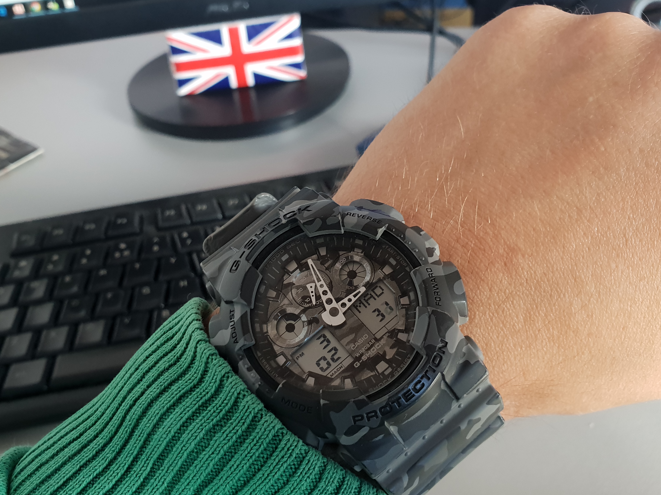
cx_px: 291
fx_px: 611
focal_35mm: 32
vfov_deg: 44.2
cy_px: 247
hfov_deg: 56.7
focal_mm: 4.3
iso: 250
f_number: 2.4
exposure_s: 1/50
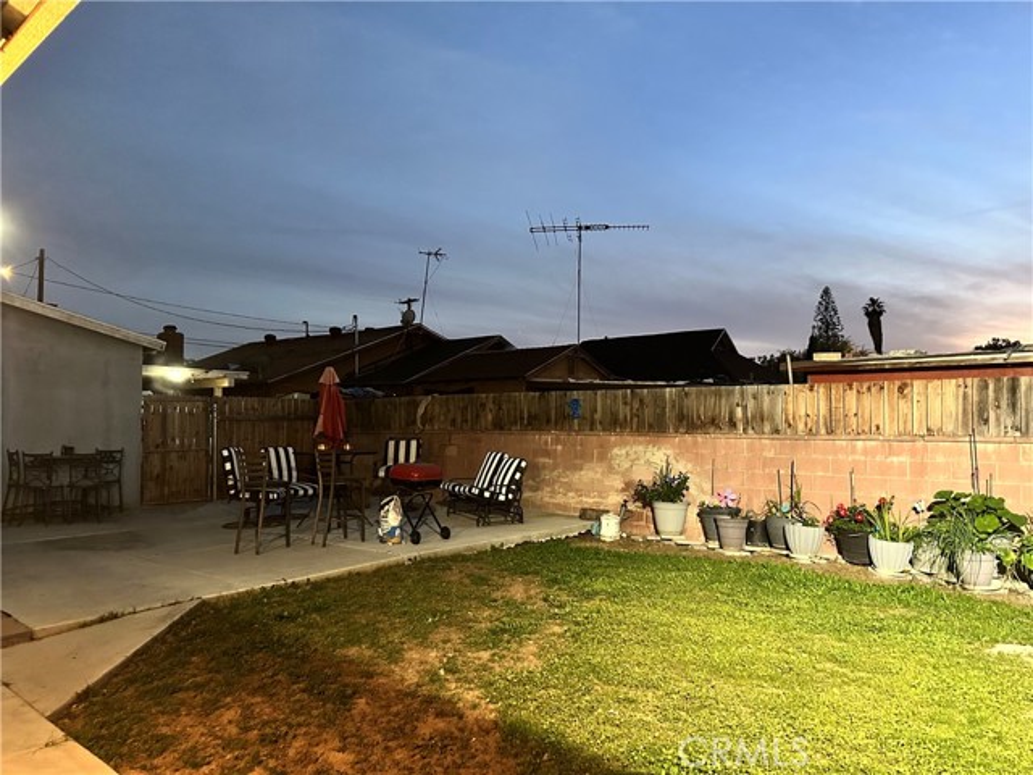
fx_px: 716
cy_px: 388
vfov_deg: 56.8
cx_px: 516
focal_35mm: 24
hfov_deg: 71.6
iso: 1000
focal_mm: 6.86
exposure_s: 1/30
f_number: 1.78
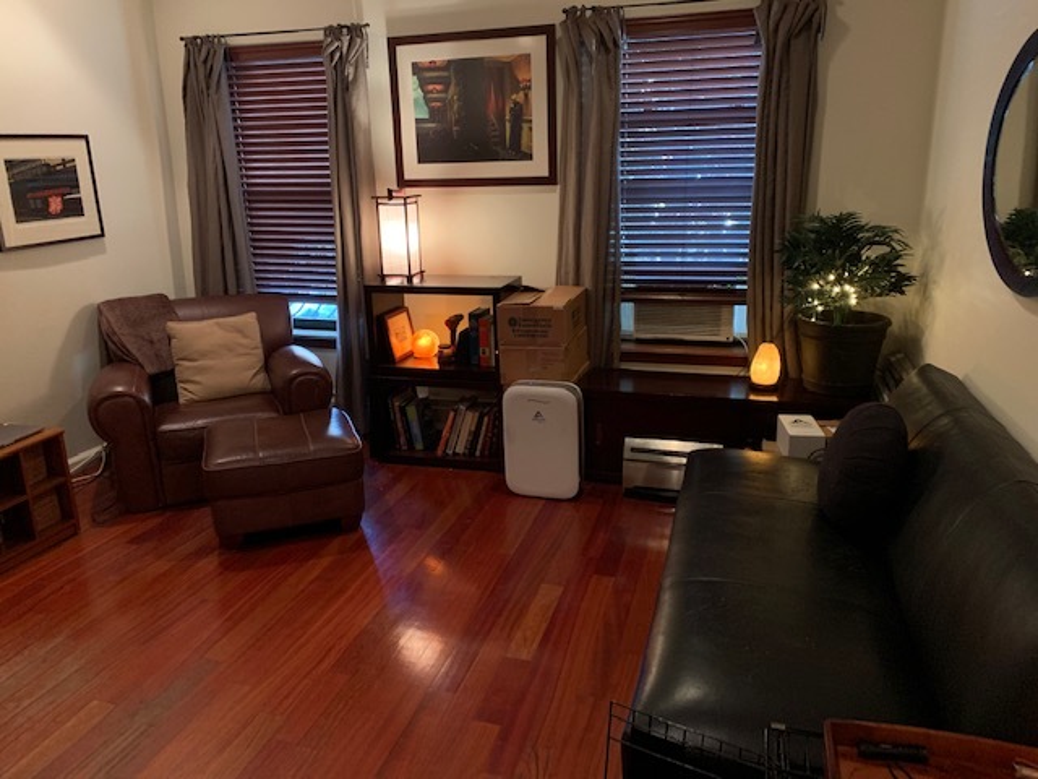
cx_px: 519
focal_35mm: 26
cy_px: 390
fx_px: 780
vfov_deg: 53.1
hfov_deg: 67.3
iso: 640
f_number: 1.8
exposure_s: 1/30
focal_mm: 4.25
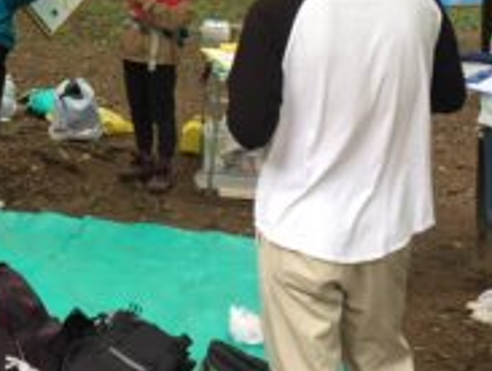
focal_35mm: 90
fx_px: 1282
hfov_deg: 21.0
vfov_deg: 16.2
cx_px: -4
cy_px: 7
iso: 32
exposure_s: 1/120
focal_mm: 4.15
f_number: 2.2
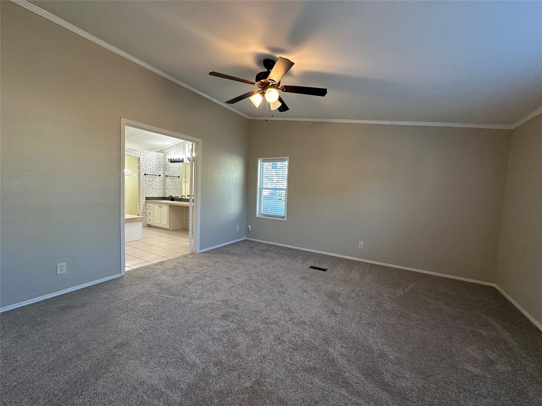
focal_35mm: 14
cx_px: 271
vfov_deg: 85.7
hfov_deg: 102.1
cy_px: 203
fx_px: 219
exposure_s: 1/120
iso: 250
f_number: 2.2
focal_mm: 2.22
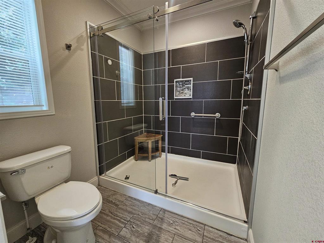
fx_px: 122
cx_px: 162
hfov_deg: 106.2
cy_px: 122
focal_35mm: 13
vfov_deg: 89.9
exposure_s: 1/60
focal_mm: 2.2
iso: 320
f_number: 2.2
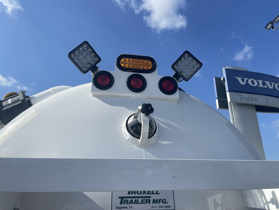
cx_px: 140
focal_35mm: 26
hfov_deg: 67.3
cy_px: 105
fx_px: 210
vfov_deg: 53.1
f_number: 1.6
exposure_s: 1/5814
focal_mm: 4.2
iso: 32
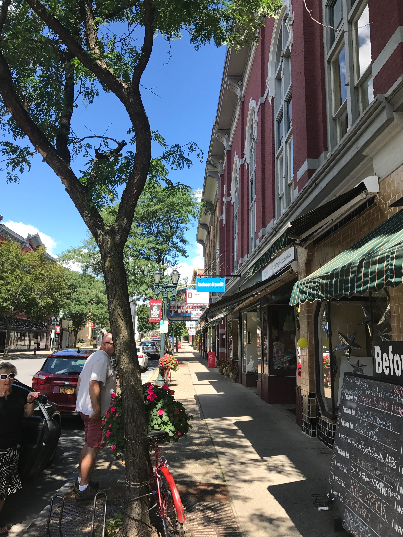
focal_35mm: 28
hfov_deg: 49.7
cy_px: 268
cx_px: 202
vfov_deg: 63.4
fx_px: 435
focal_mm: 3.99
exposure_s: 1/818
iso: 20
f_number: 1.8
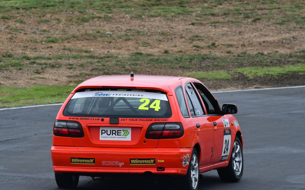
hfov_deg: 2.7
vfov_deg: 1.7
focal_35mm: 767
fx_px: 6373
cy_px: 101
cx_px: 152
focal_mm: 500
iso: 1000
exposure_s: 1/640
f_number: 11
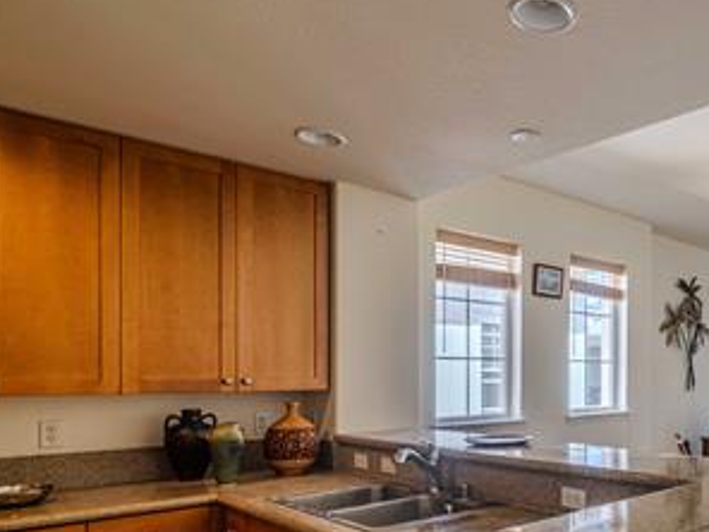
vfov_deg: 50.3
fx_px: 553
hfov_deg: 56.3
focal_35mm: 27
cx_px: 640
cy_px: 359
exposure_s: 1/100
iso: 100
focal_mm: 13
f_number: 9
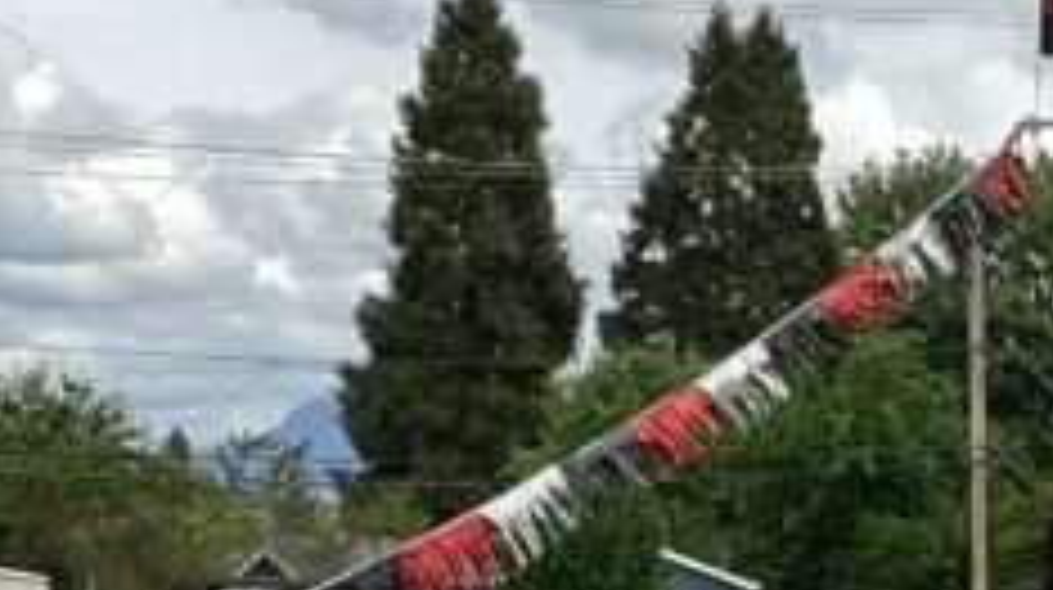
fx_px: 4128
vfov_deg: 7.8
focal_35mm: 148
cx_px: 1215
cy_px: 1203
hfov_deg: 14.2
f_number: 2.4
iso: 25
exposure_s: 1/1164
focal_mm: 3.3
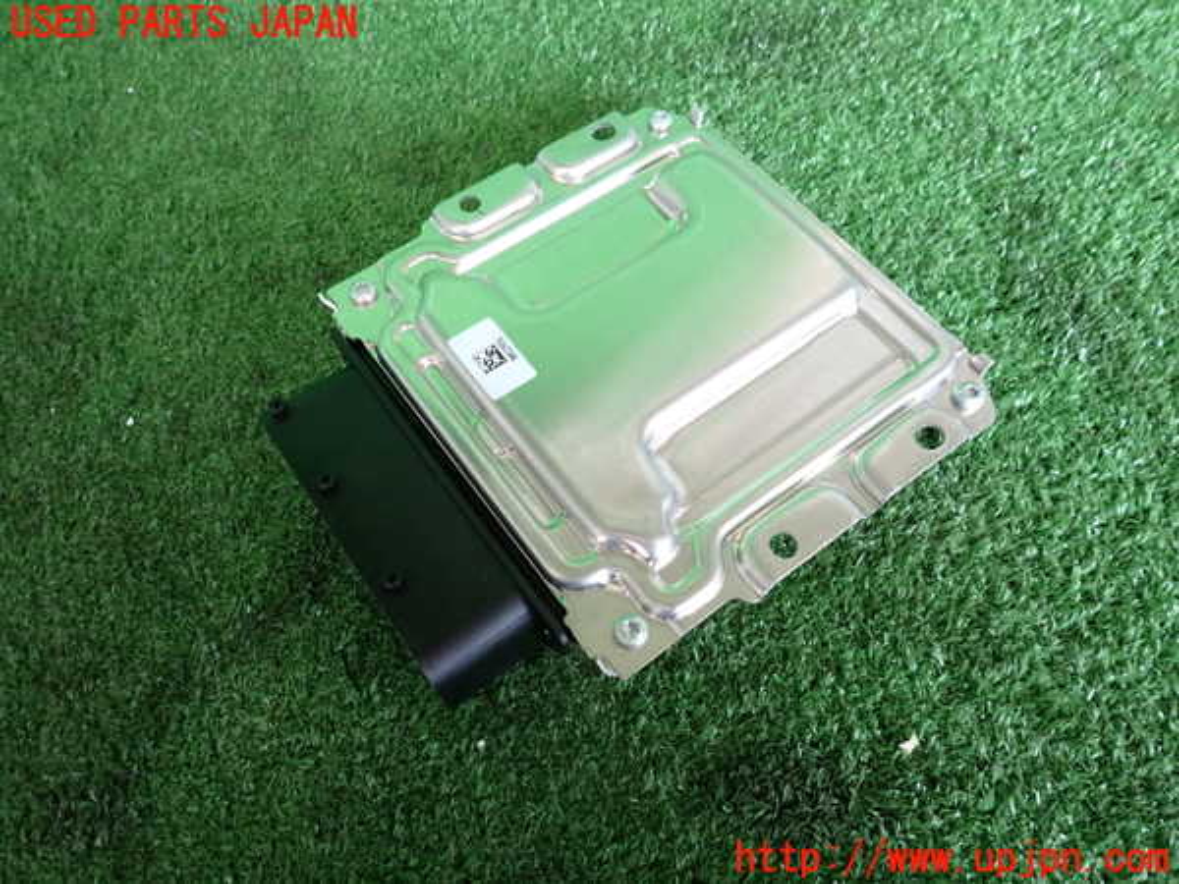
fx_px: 851
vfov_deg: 54.9
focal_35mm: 25
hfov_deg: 69.4
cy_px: 442
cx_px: 590
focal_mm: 4.5
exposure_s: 1/50
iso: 200
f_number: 2
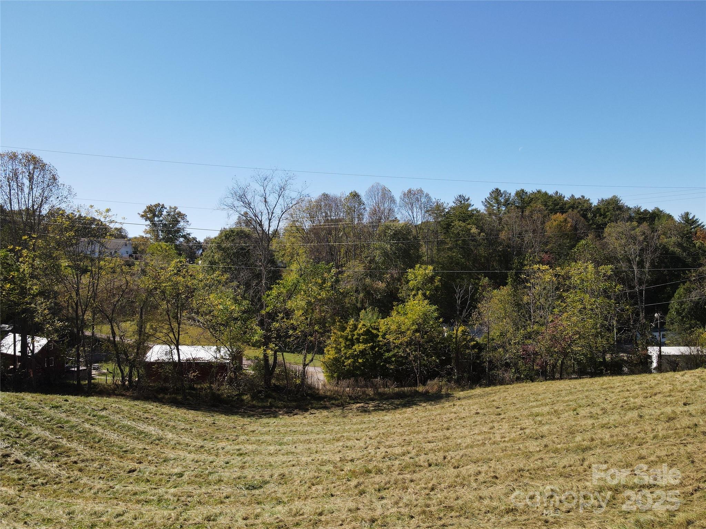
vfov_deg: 56.8
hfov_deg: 71.6
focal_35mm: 24
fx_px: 489
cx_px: 353
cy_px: 264
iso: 100
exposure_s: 1/500
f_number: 2.8
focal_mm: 4.5
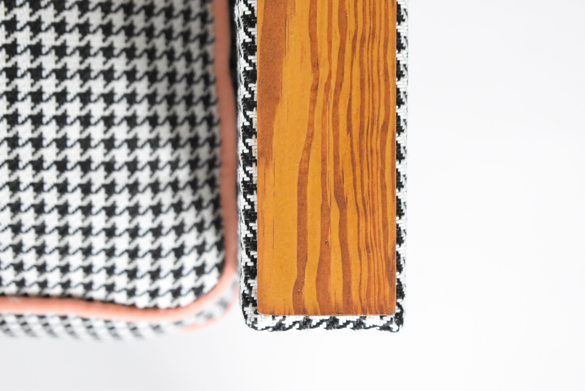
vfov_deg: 16.6
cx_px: 292
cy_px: 196
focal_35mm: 82
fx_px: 1342
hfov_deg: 24.6
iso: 3200
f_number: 5.6
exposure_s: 1/100
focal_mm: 55
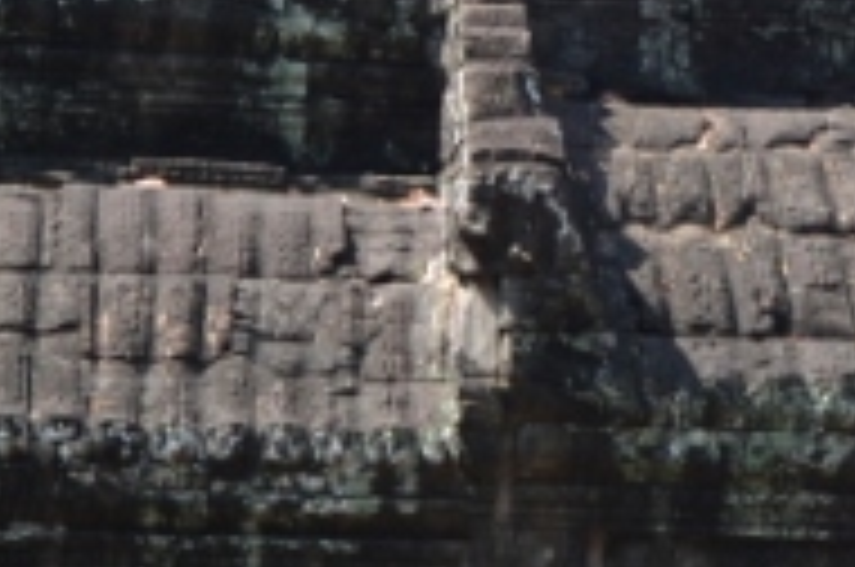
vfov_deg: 8.4
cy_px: 376
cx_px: 963
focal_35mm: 162
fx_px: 3841
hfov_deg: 12.5
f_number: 5.6
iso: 100
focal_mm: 20
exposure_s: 1/160
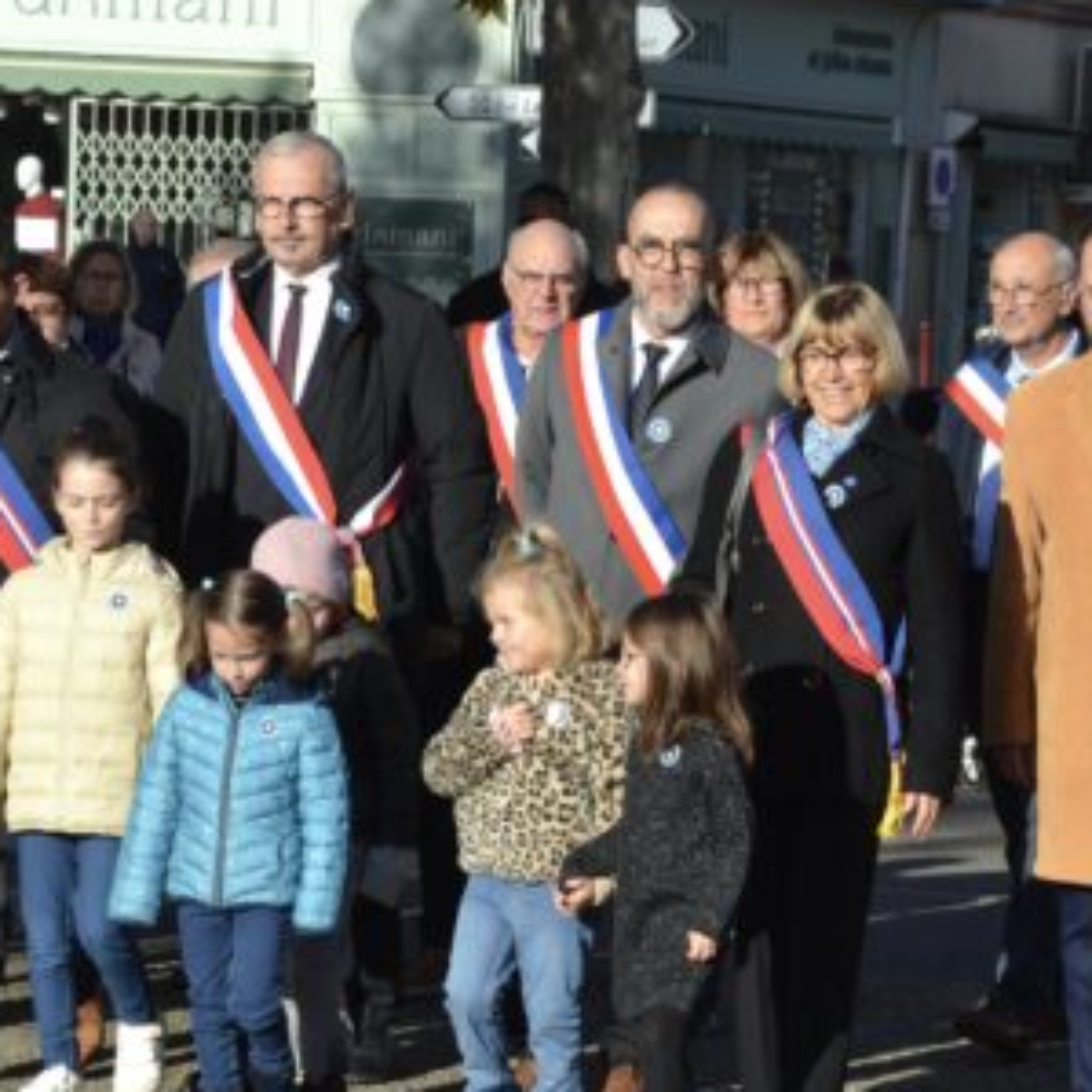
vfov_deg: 9.4
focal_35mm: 185
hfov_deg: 9.5
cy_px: 752
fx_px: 6603
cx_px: 621
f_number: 7.1
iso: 100
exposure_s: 1/200
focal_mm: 62
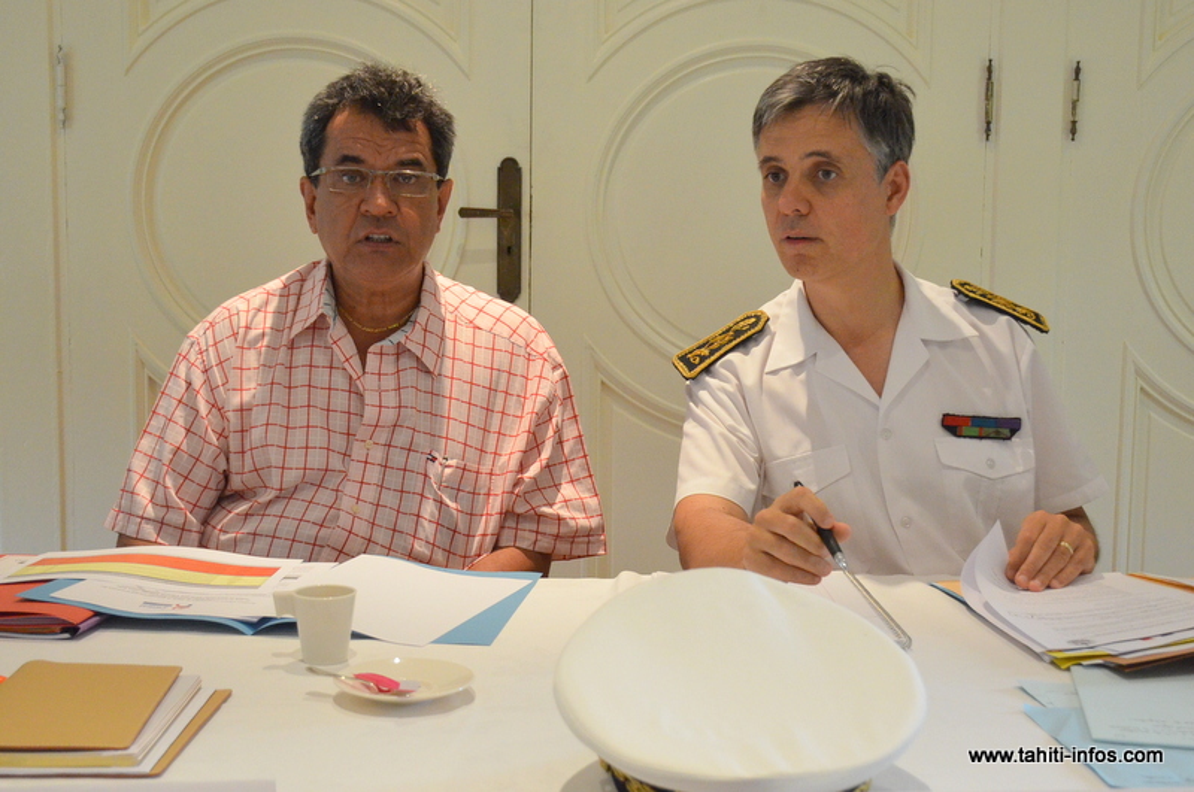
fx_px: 1292
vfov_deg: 34.1
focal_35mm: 39
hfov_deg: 49.6
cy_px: 396
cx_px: 597
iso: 2500
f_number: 5.6
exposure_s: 1/125
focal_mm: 26
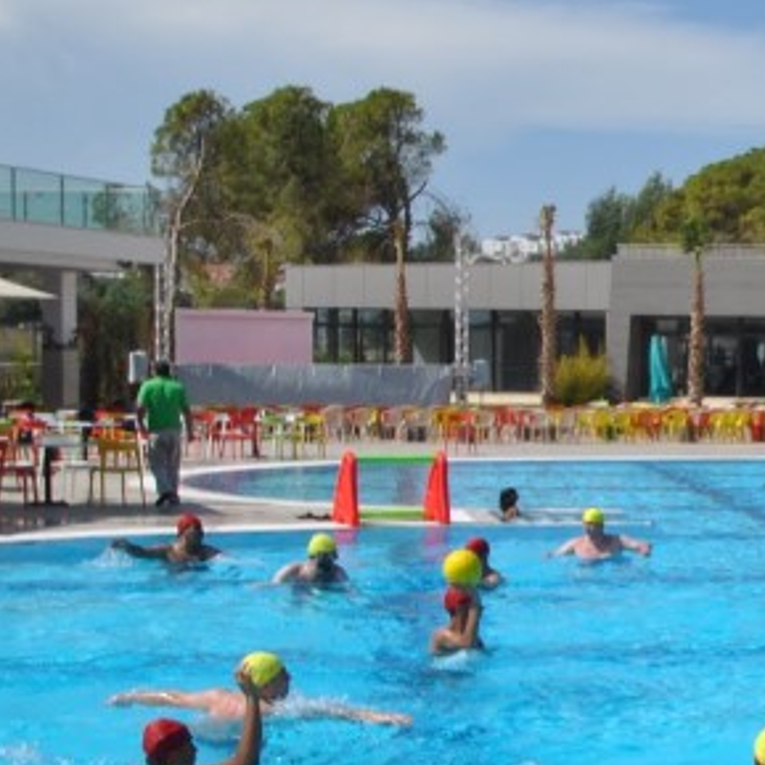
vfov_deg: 21.3
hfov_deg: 19.4
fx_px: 2025
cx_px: 1042
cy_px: 524
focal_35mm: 81
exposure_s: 1/320
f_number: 9
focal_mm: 16
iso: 100
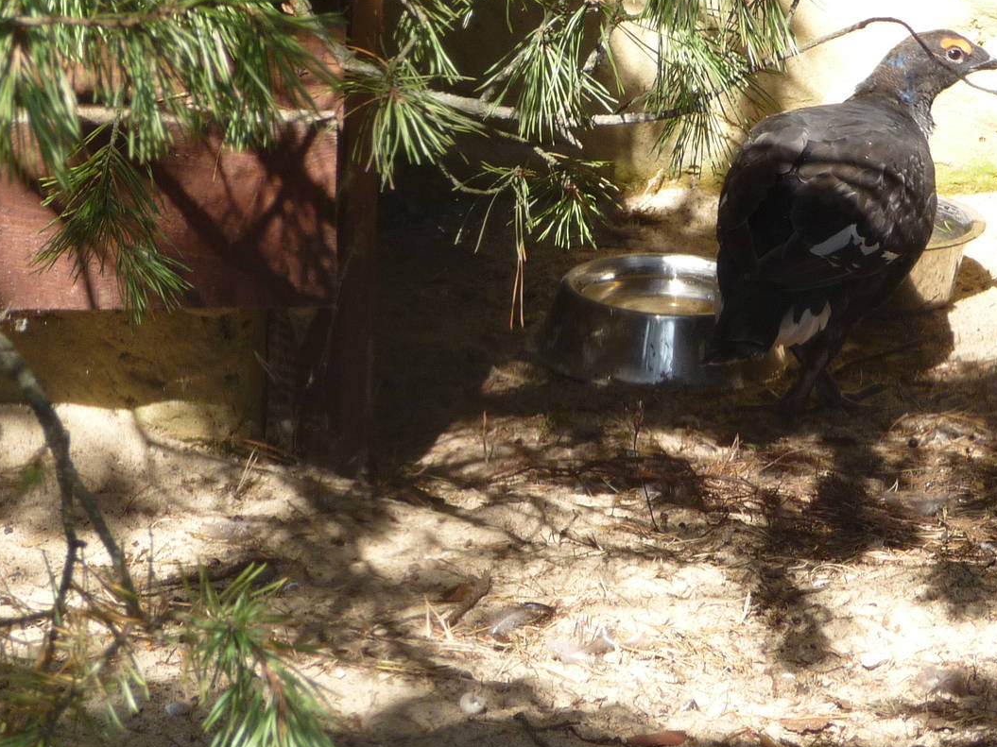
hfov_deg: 10.5
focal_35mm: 188
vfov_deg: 7.9
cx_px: 676
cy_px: 221
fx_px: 5414
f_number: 4.7
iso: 100
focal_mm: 19.1
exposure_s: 1/125
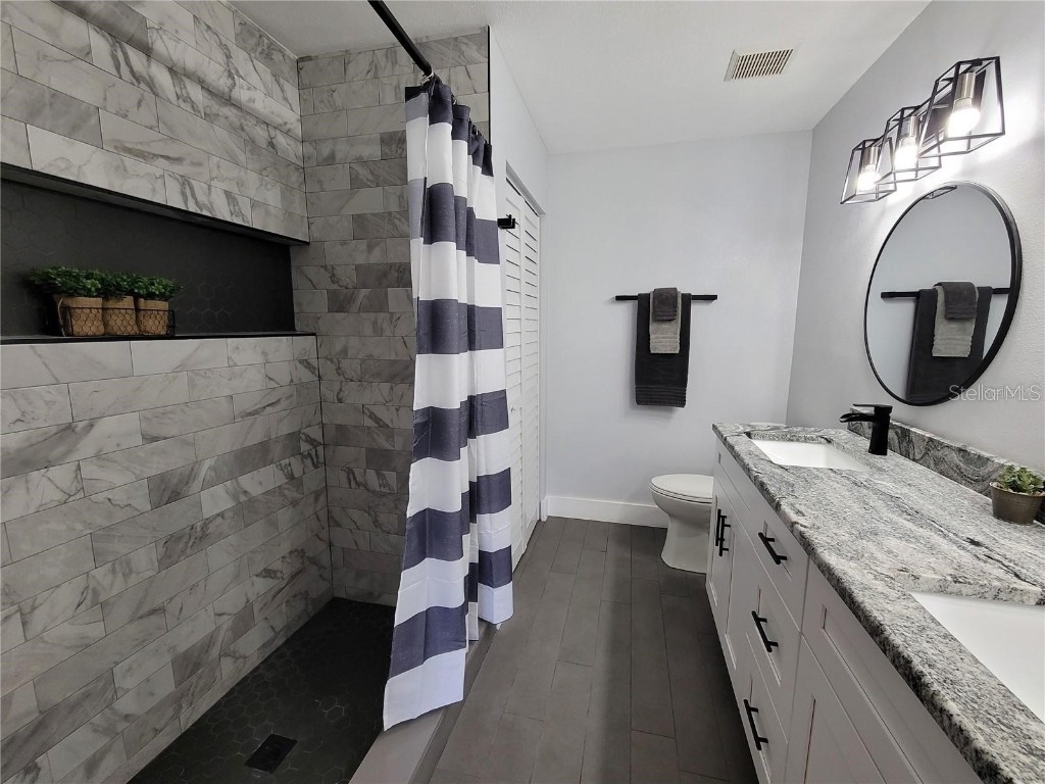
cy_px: 392
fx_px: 392
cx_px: 522
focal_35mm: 13
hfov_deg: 106.2
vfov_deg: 89.9
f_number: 2.2
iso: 200
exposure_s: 1/60
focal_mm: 2.2
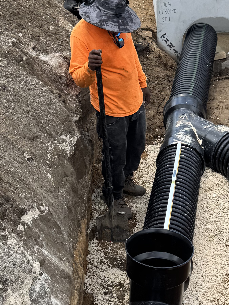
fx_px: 670
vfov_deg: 25.3
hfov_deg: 18.7
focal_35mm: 76
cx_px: 247
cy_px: 238
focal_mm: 6.76
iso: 80
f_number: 1.78
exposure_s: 1/1524
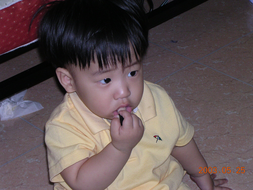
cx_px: 126
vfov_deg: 12.9
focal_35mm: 115
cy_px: 95
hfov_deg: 17.1
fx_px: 841
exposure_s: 1/60.1
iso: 216
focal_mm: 17.4
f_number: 4.9
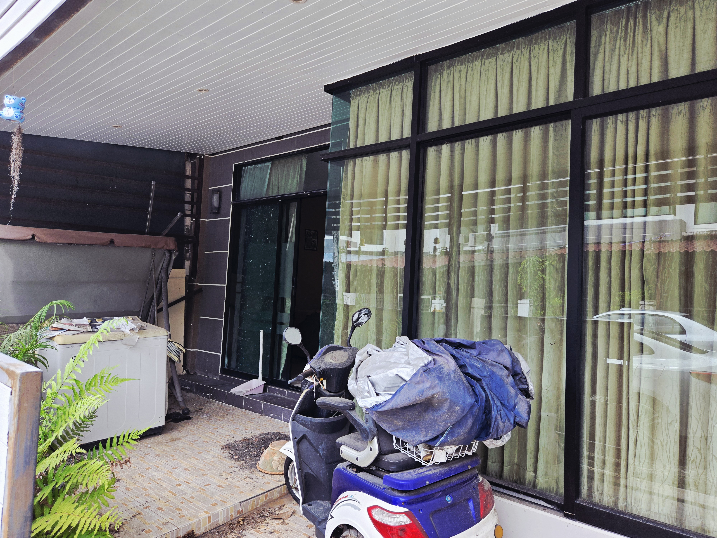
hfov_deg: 73.9
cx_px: 358
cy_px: 269
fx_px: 476
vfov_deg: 58.9
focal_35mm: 23
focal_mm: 5.4
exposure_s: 1/526
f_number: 1.8
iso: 80
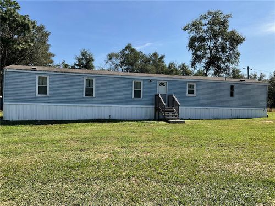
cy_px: 103
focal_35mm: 29
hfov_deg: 61.7
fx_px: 230
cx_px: 138
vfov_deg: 48.2
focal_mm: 3
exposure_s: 1/1730
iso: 16
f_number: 1.8
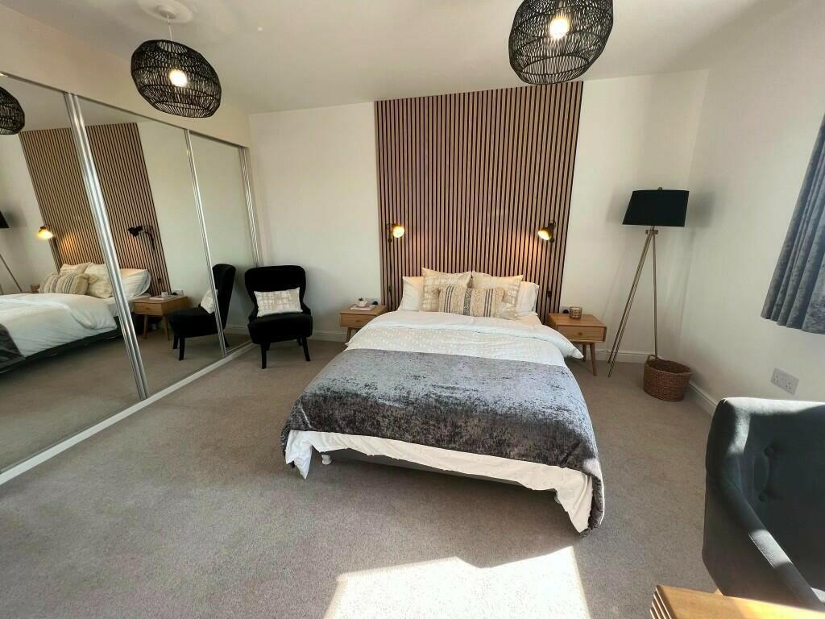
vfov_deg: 89.9
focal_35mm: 13
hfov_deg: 106.2
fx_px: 310
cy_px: 310
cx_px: 412
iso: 40
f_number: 1.8
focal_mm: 1.57
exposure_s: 1/99
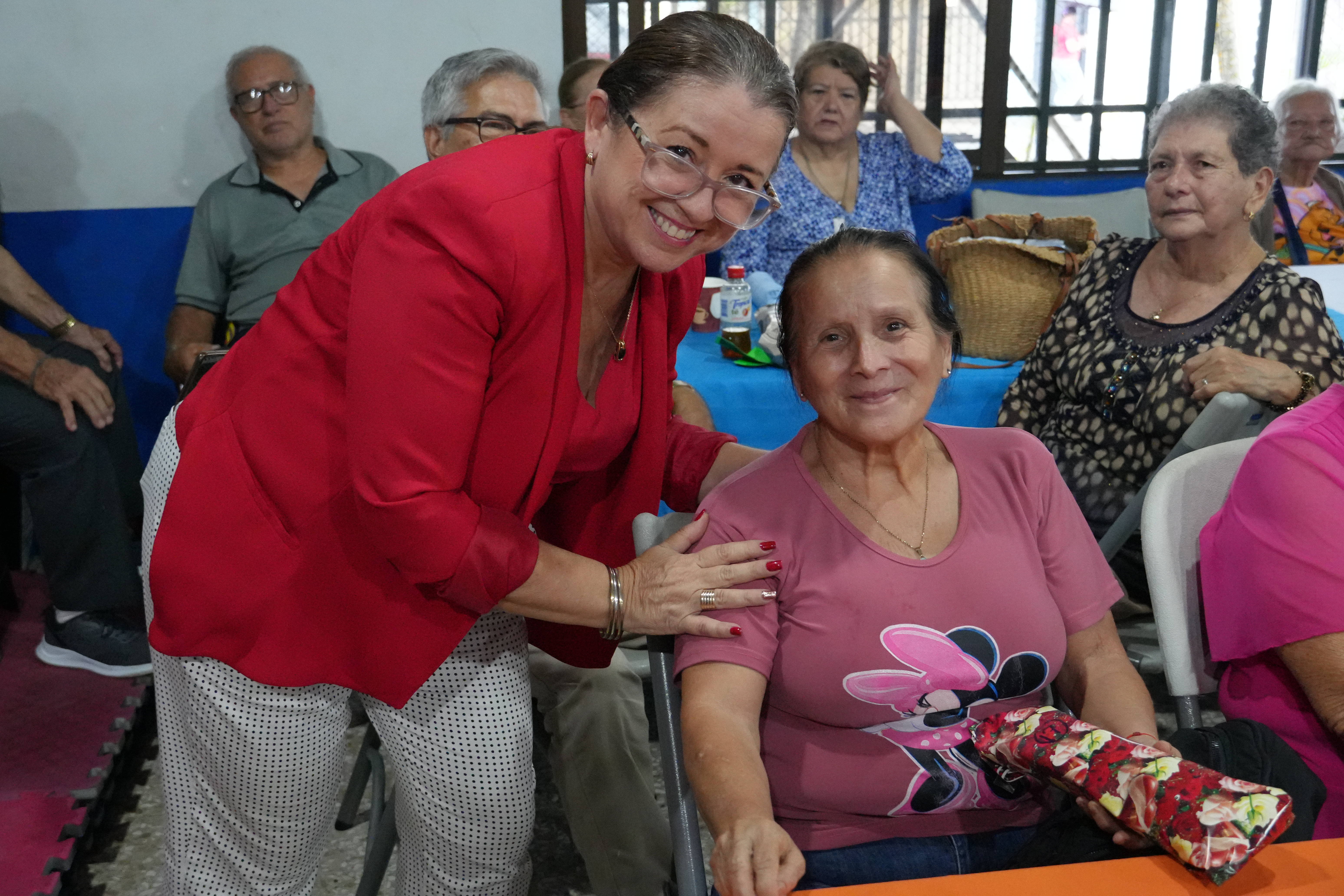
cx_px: 672
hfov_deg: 45.0
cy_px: 448
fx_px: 1624
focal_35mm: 44
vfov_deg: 30.8
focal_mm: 29
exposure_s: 1/100
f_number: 4.5
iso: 6400
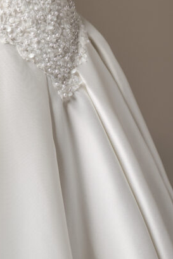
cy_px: -44
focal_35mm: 140
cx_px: 10
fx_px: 1010
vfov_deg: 14.2
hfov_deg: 9.7
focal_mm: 56
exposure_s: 1/200
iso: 250
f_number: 8
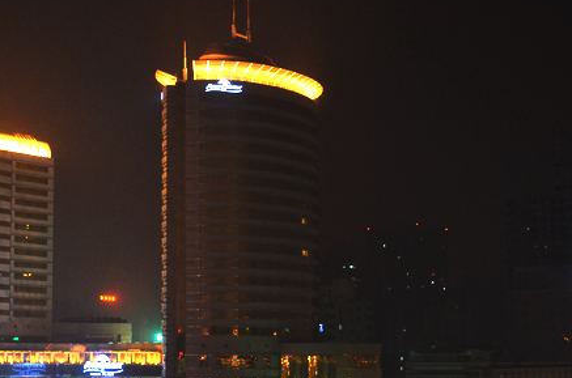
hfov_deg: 29.7
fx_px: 1062
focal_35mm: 67
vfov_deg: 20.1
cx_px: 151
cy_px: 245
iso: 3200
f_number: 4.2
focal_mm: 30
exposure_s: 1/20
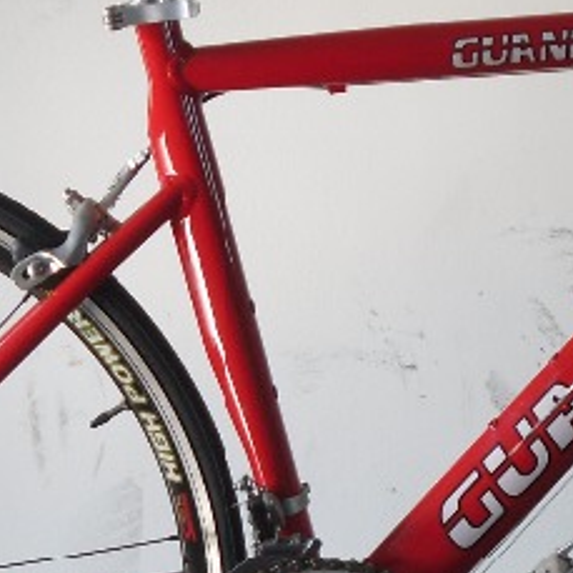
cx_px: 488
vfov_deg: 12.8
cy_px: 508
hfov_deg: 12.9
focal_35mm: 135
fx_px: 2528
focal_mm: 6.3
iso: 100
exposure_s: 1/49
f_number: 3
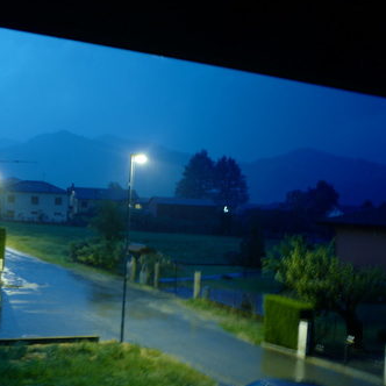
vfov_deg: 39.1
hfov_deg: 38.4
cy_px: 208
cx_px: 107
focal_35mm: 43
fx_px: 542
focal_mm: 28
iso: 400
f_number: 1.7
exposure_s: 1/4
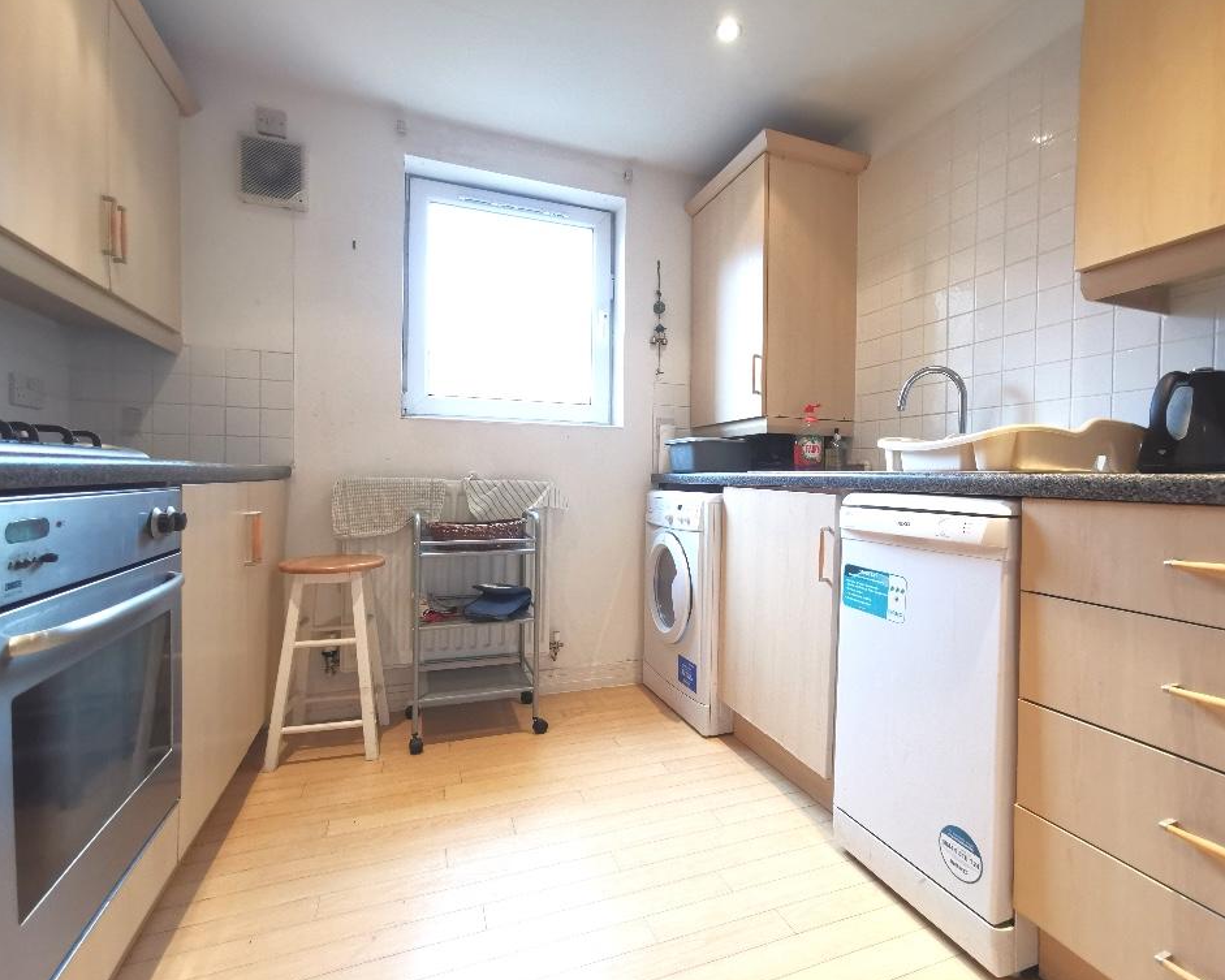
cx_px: 664
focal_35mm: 17
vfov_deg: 77.0
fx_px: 616
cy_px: 484
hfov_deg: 89.4
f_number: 2.2
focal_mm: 2.35
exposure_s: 1/50
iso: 320
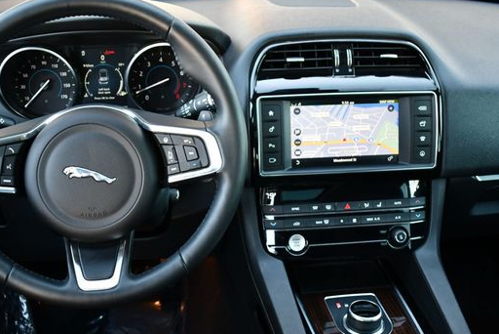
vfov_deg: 29.9
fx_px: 624
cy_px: 183
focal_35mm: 45
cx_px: 213
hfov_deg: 43.5
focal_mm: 18
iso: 900
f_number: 3.5
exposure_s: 1/125
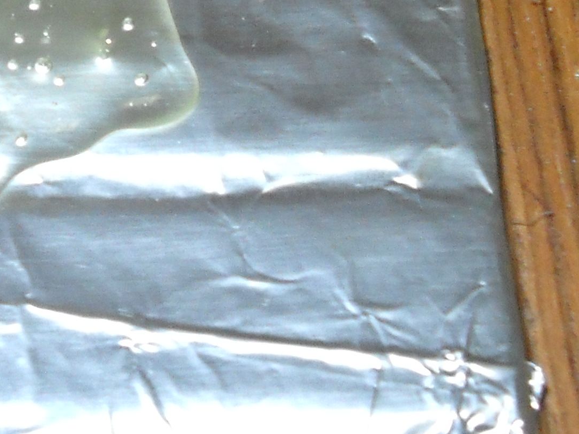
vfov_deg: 11.9
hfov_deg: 15.3
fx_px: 2074
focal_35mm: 124
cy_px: 158
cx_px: -121
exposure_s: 1/44
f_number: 5.5
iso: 400
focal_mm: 6.72
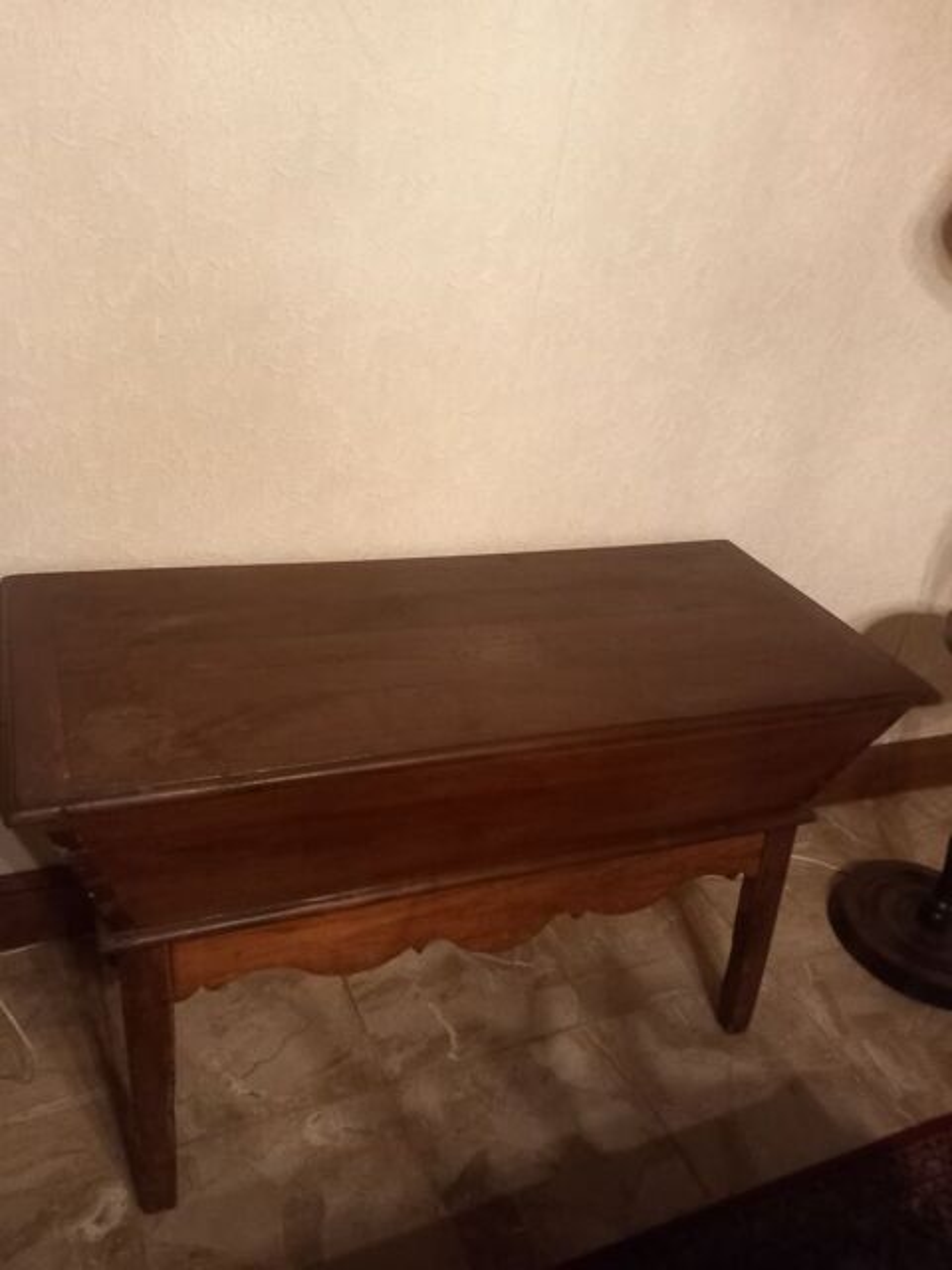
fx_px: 990
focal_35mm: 27
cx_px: 476
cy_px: 635
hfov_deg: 51.4
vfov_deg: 65.3
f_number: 1.8
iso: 500
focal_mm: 4
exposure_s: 1/20
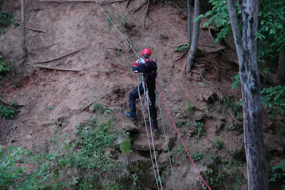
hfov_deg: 19.5
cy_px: 95
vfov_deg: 13.0
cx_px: 142
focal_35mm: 105
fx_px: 831
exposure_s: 1/125
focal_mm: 70
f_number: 4.5
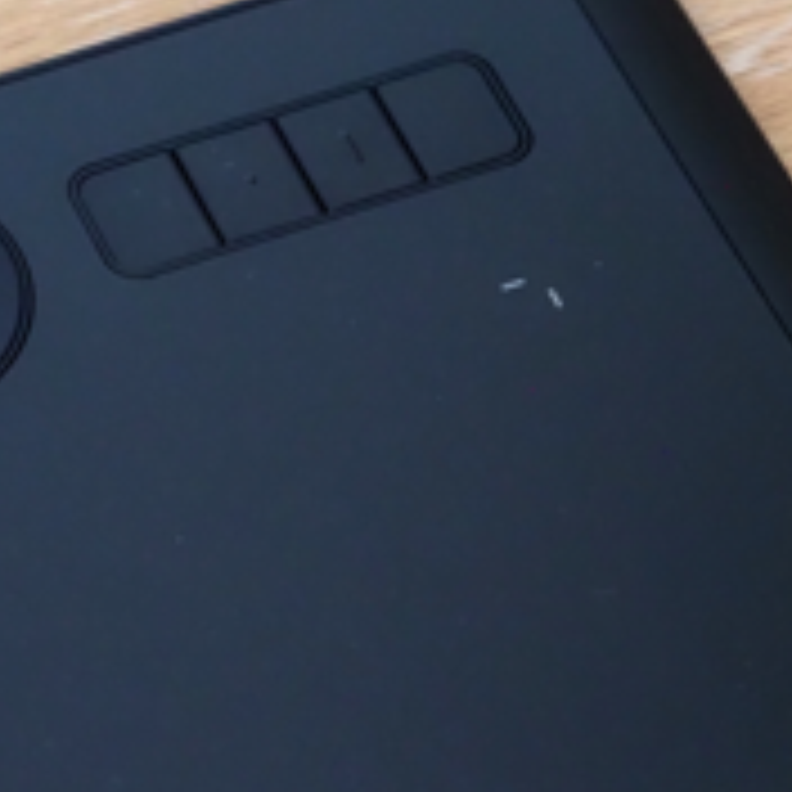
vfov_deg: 6.9
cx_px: -117
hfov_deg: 6.9
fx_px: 6549
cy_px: 322
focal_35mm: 253
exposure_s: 1/40
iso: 6400
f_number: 4.5
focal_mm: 60
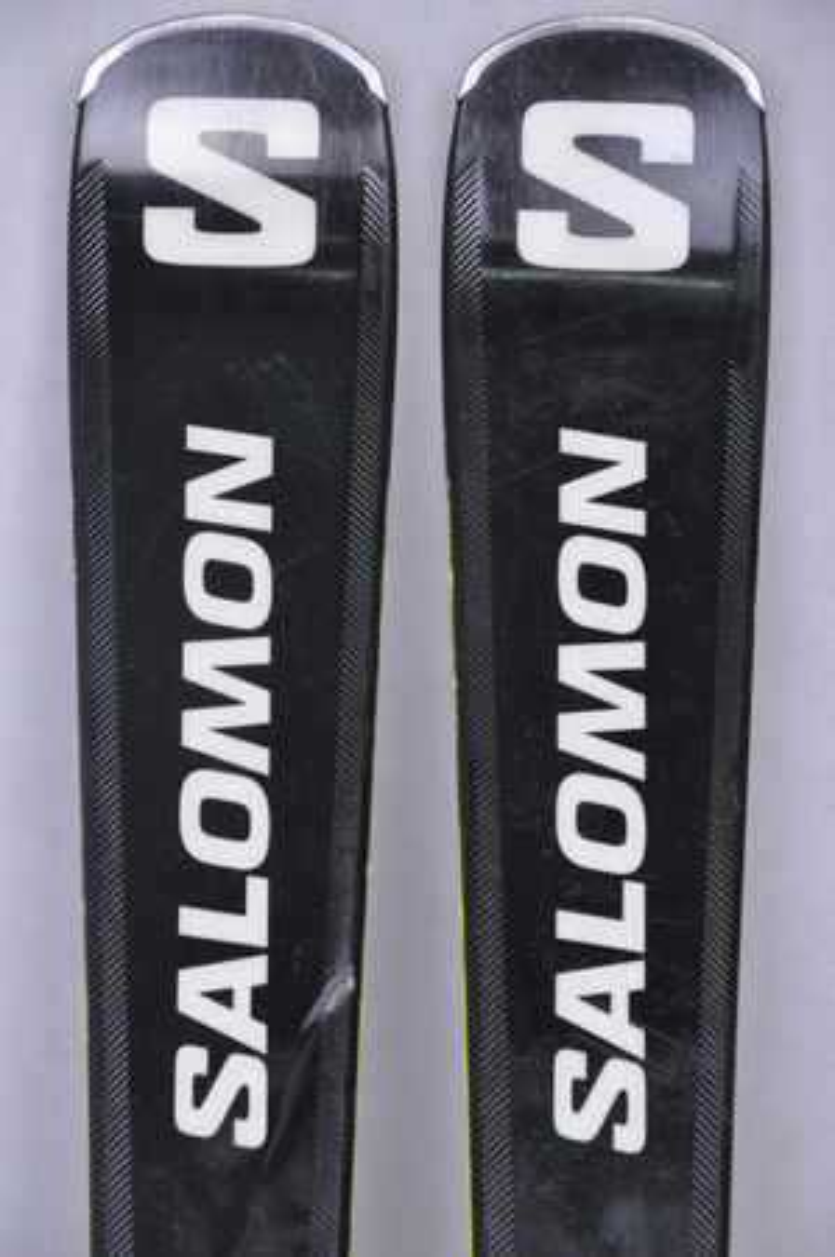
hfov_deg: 8.7
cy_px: 628
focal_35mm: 158
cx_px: 418
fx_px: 5492
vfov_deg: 13.1
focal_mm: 105
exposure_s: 1/125
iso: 3200
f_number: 8
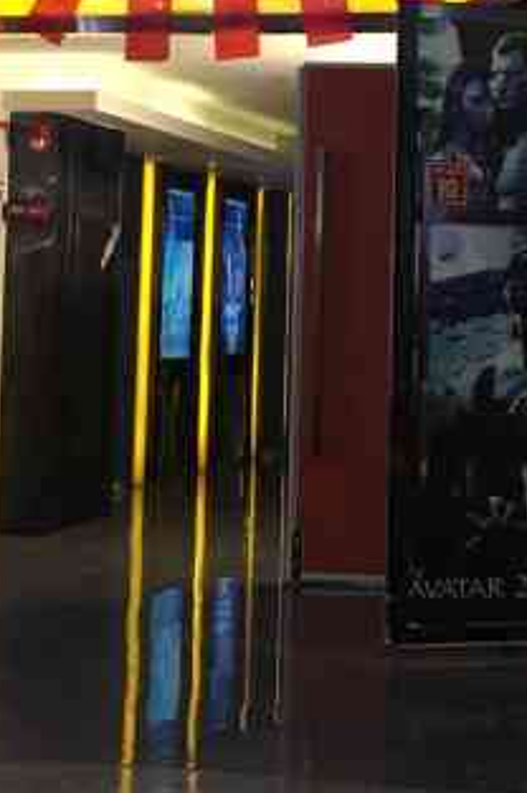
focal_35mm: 90
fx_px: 1980
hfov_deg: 15.1
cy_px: 118
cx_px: 380
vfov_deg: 22.2
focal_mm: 4.15
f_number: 2.2
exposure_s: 1/17
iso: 80
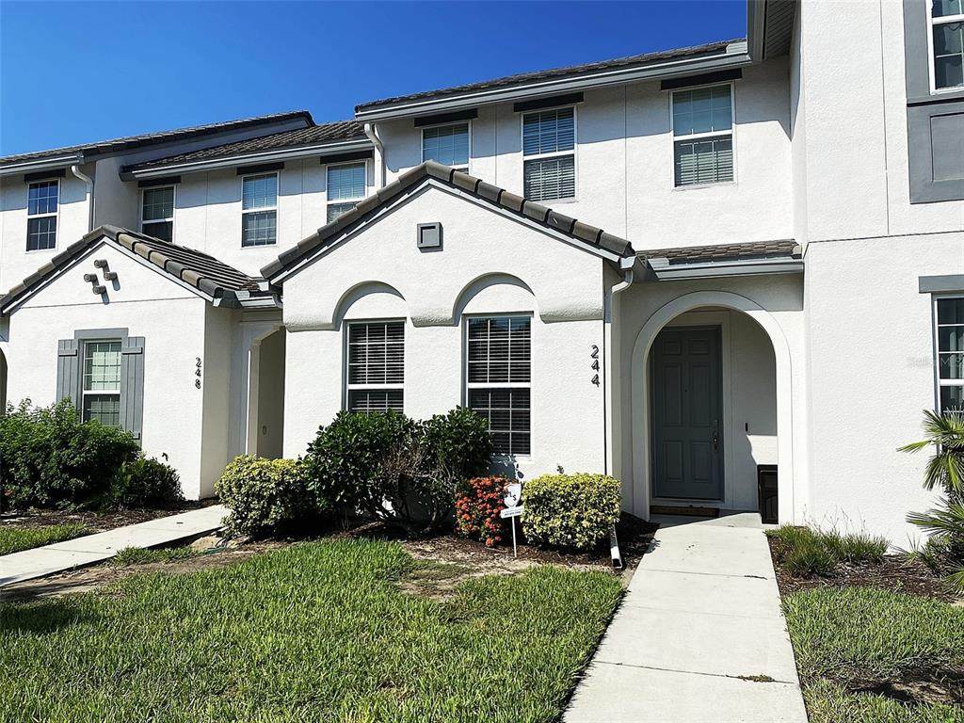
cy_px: 362
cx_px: 482
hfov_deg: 67.3
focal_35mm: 26
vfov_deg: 53.1
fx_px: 724
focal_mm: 4.25
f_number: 1.8
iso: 32
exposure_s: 1/6061
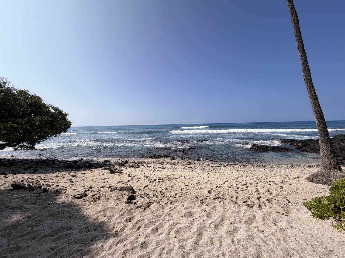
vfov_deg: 85.7
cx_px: 172
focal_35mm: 14
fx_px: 140
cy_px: 129
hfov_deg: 102.1
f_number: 2.2
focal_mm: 2.22
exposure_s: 1/1497
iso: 20
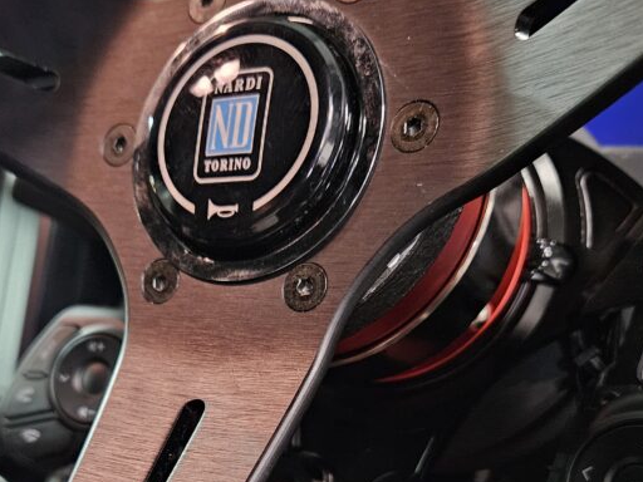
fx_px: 854
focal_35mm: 46
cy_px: 438
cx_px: 274
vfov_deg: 30.1
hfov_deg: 41.1
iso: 1250
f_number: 1.8
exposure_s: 1/25
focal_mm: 5.4
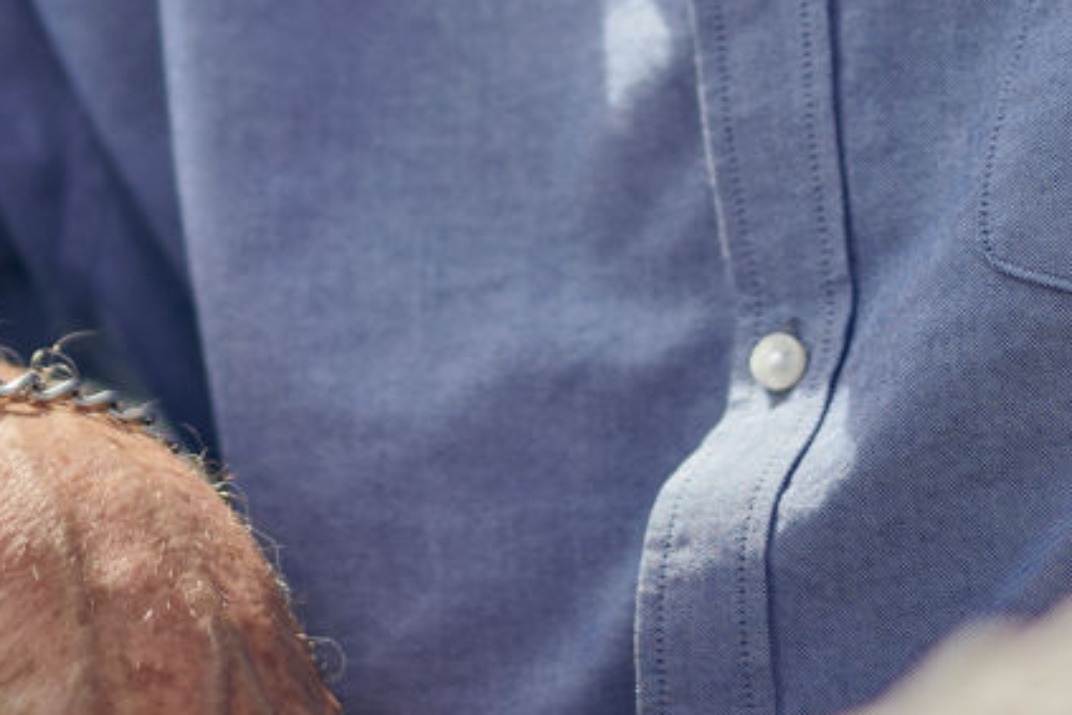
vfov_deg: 3.4
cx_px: 106
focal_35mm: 402
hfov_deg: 5.1
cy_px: -711
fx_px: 11970
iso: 100
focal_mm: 85
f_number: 1.6
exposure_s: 1/4000
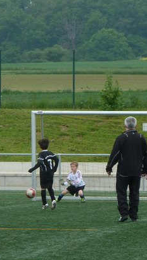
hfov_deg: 3.9
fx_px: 2167
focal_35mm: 313
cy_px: 134
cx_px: -5
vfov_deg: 6.9
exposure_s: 1/400
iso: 160
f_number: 4.5
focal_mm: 27.8
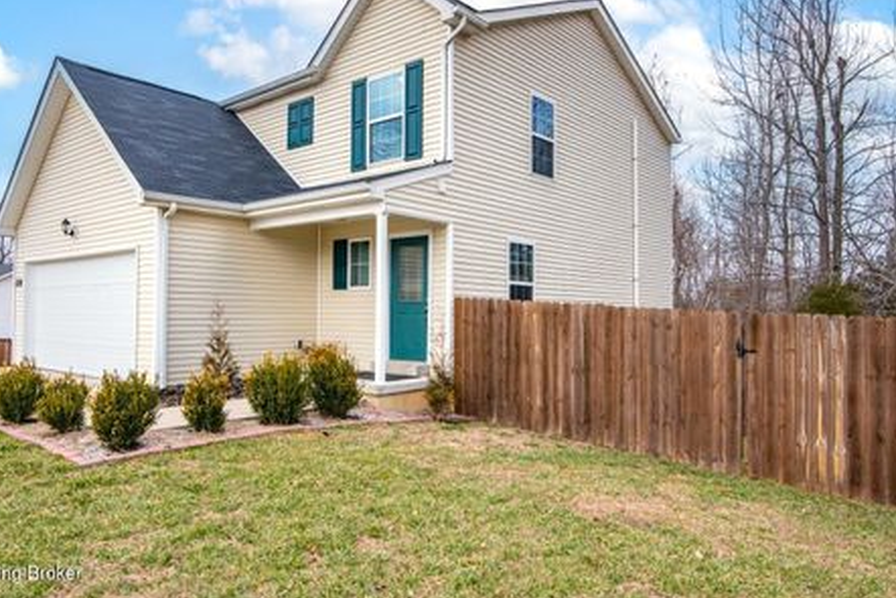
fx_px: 647
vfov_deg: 49.5
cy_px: 266
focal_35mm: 26
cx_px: 409
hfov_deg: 69.2
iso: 250
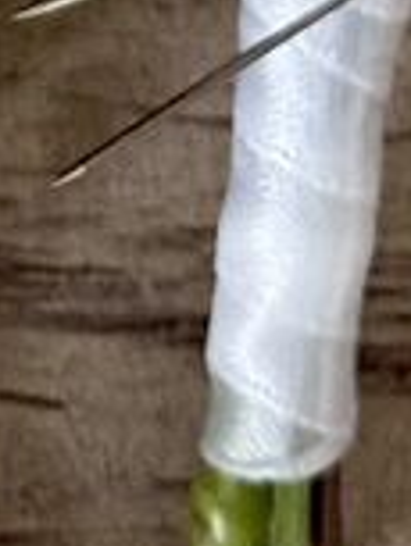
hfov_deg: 3.9
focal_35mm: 377
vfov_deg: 5.0
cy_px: -1142
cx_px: -432
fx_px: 5960
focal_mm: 6.76
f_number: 1.78
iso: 400
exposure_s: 1/40
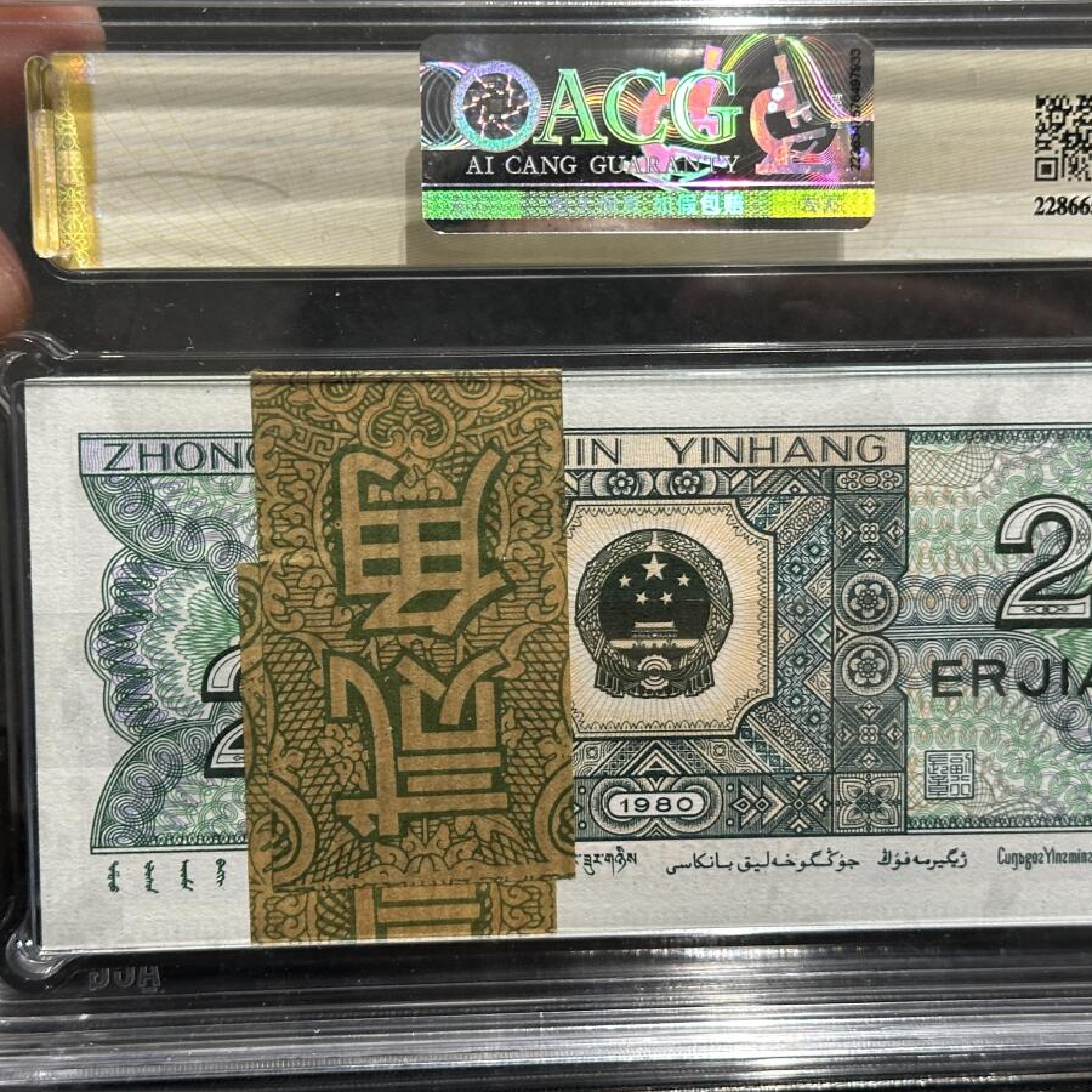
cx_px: 637
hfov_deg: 26.1
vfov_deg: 26.1
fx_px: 2356
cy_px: 528
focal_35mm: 66
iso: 160
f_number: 1.78
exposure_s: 1/50
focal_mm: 6.86
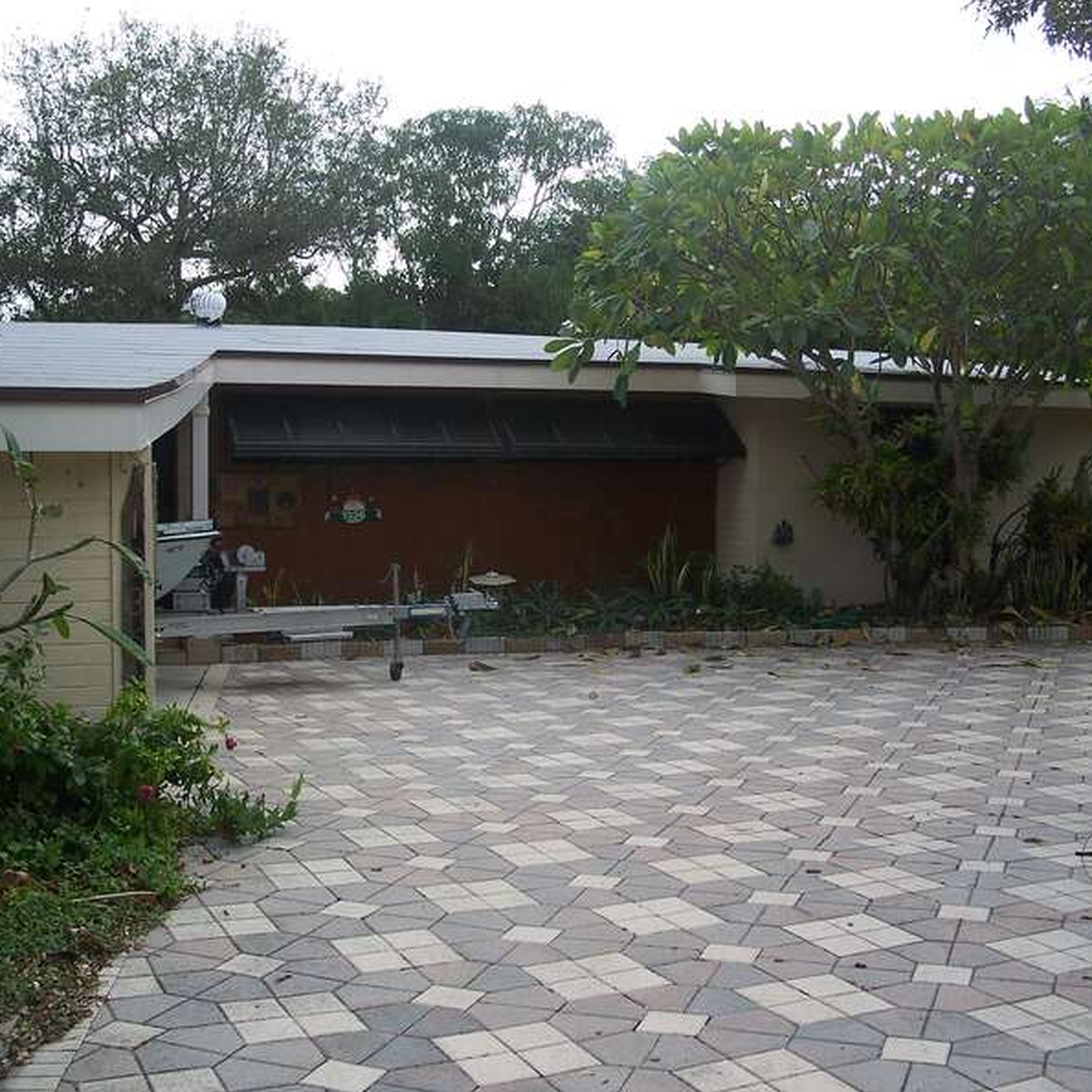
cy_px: 543
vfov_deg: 38.3
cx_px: 530
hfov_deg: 38.3
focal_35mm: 44
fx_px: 1570
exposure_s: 1/400
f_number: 2.8
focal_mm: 7.8
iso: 64
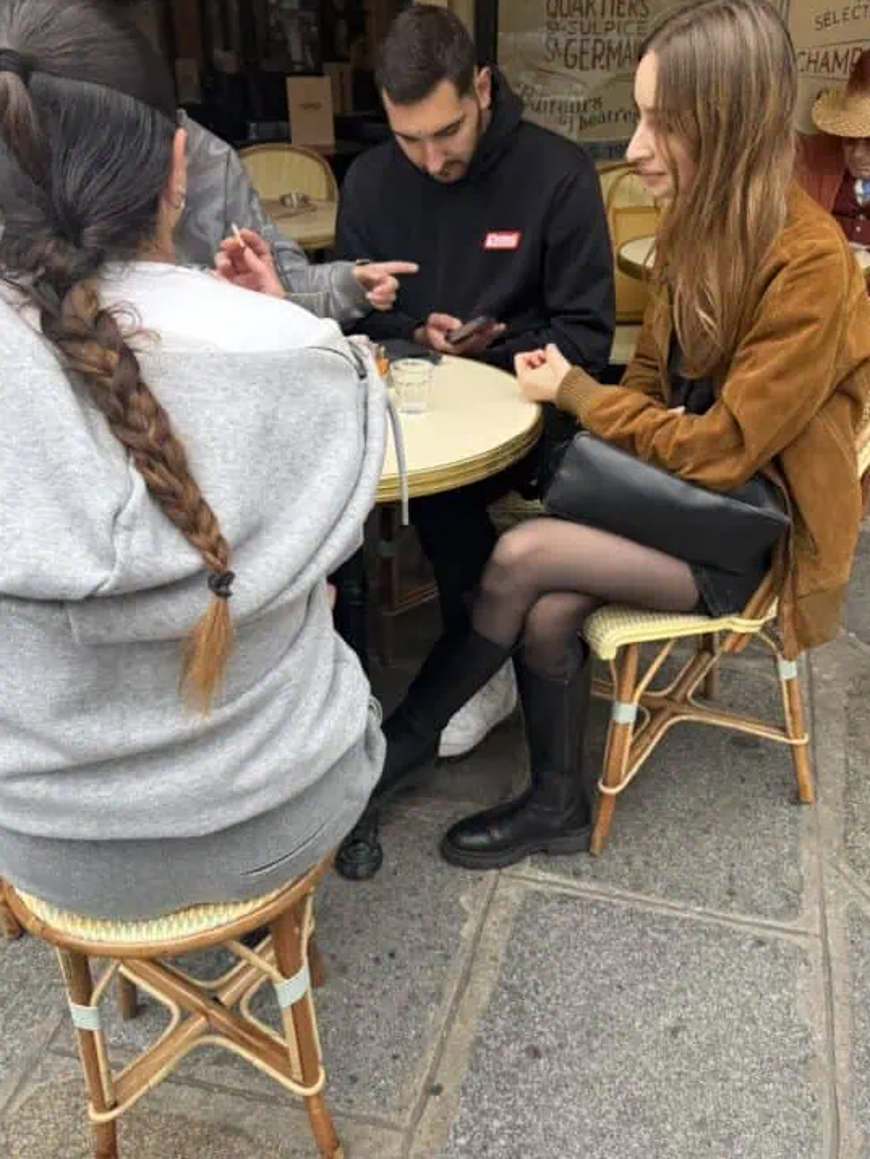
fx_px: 1004
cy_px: 588
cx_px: 459
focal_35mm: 30
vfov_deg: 59.9
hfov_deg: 46.8
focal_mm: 6.76
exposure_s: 1/417
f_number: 1.78
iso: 80
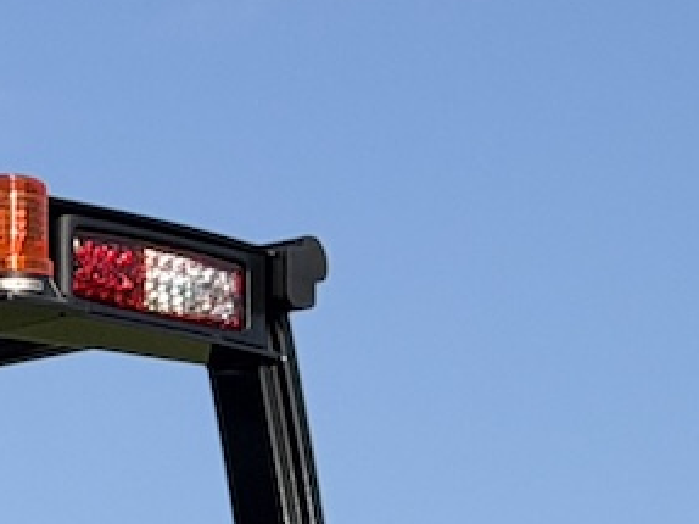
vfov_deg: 4.5
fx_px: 6479
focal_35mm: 321
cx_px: -677
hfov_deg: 6.0
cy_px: 1387
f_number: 1.78
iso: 64
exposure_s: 1/5587
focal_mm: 6.76
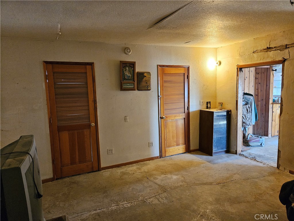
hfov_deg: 73.9
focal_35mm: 23
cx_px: 147
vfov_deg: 58.9
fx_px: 195
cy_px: 110
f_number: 1.8
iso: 1000
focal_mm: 5.4
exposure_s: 1/120
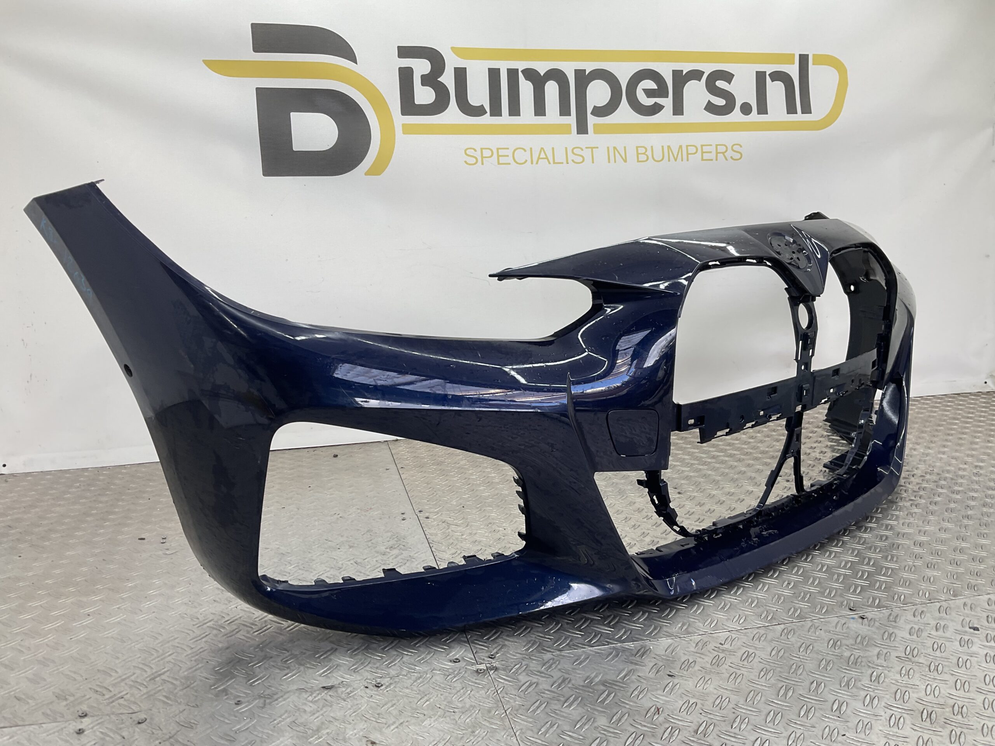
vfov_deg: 48.2
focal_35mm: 29
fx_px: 834
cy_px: 373
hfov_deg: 61.7
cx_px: 498
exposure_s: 1/120
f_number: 1.8
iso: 20
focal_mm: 3
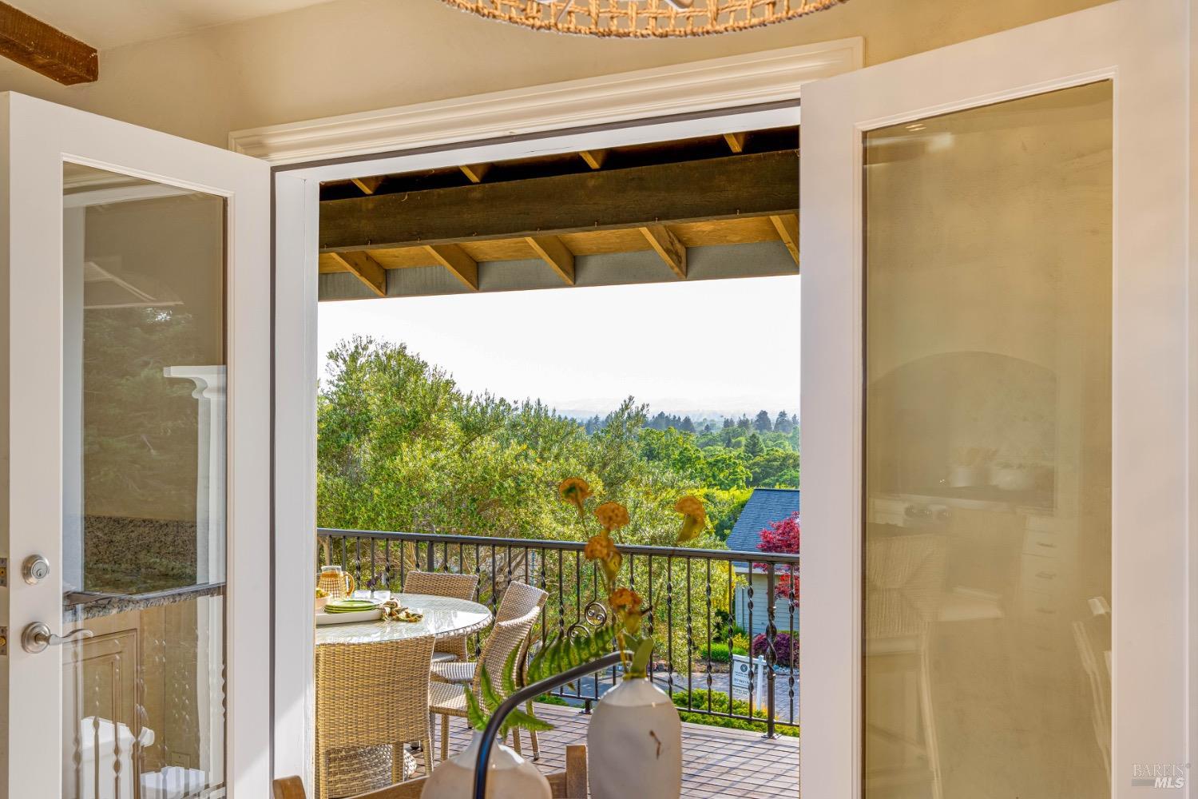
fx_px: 1165
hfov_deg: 54.4
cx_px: 599
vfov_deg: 37.9
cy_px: 400
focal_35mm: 35
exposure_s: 1/125
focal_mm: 35
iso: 320
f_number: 11
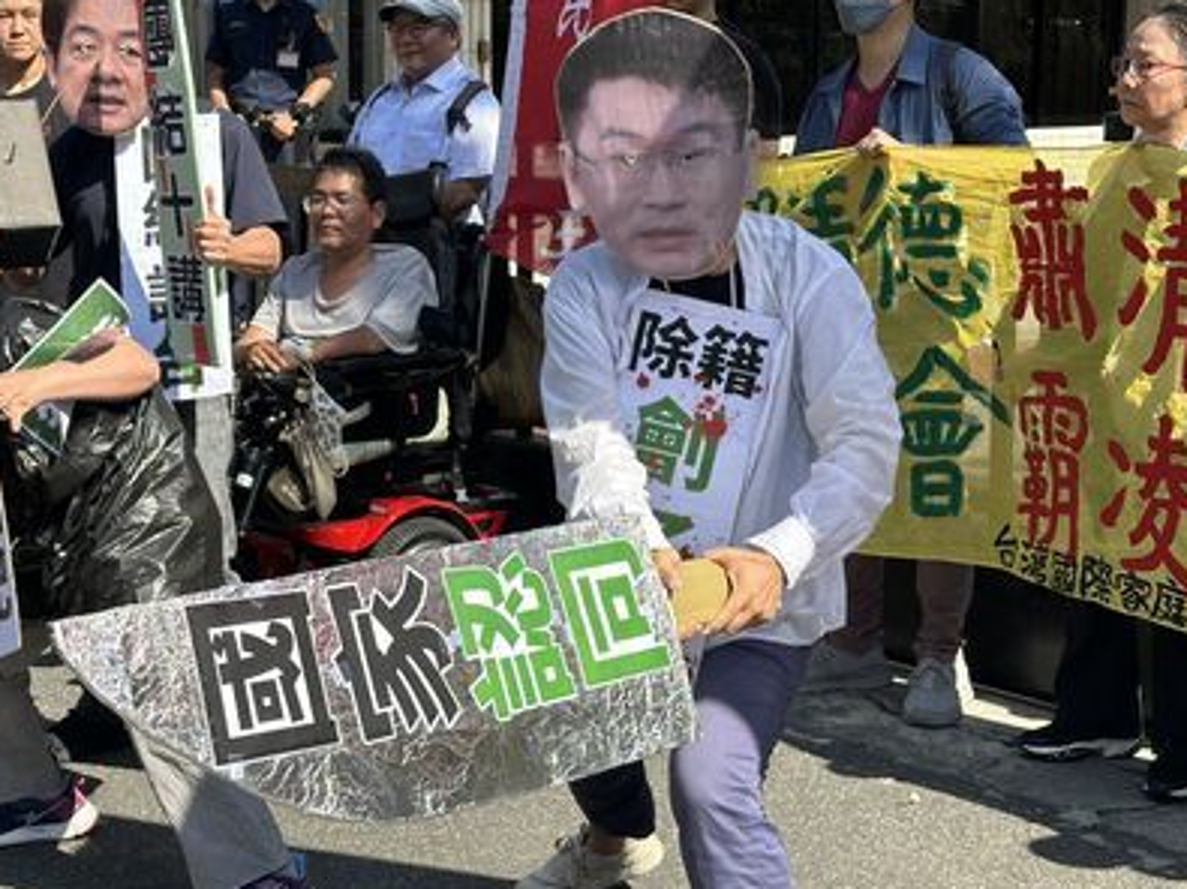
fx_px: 2502
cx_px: 391
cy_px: 375
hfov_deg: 26.5
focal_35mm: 73
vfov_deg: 20.1
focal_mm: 6.86
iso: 64
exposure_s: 1/1916
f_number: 1.78
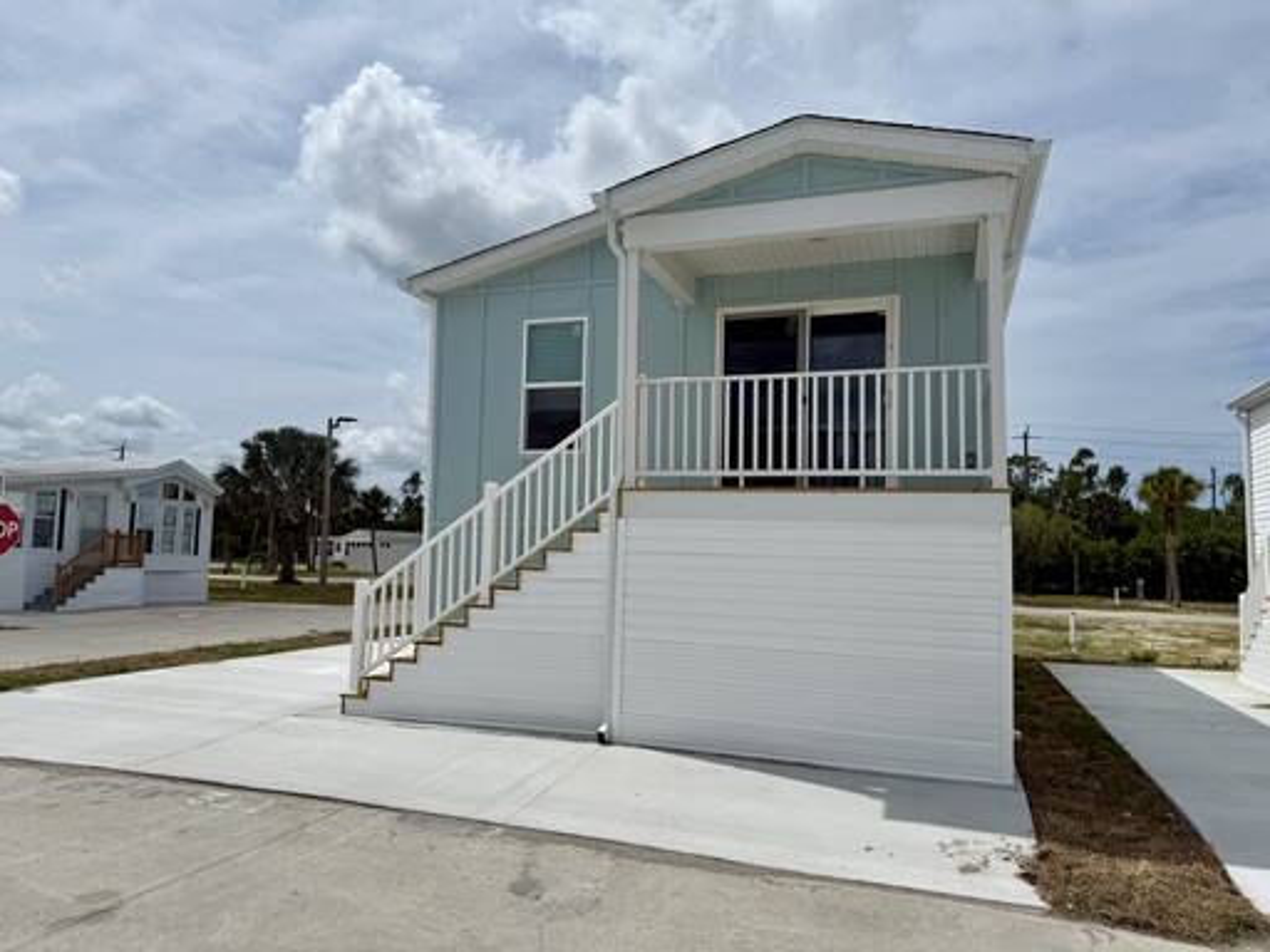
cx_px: 635
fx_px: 881
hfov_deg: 71.6
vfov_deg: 56.8
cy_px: 476
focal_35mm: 24
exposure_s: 1/14286
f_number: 1.78
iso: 80
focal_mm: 6.76
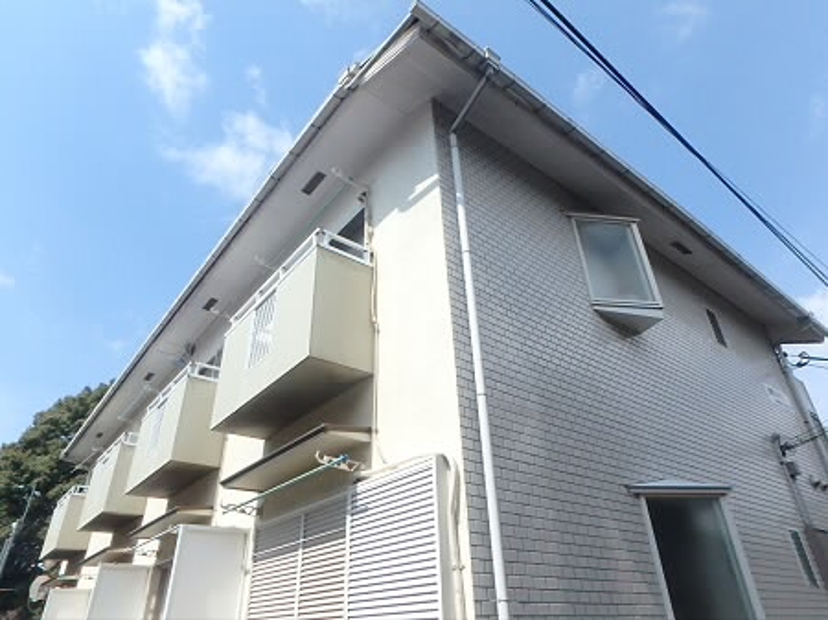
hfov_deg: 79.0
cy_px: 310
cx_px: 414
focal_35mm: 21
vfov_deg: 63.4
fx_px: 502
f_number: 6
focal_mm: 3.7
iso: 800
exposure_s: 1/2000
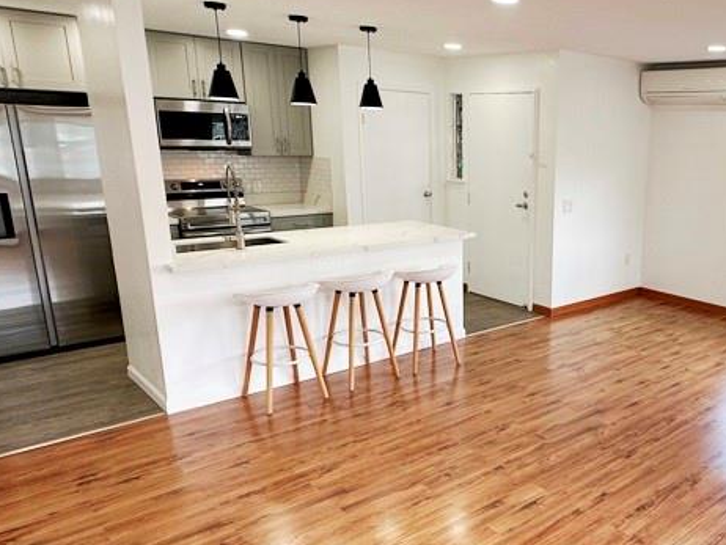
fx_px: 650
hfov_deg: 55.1
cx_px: 559
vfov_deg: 45.4
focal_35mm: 31
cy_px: 306
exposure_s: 1/120
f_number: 2.2
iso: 80
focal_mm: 2.22
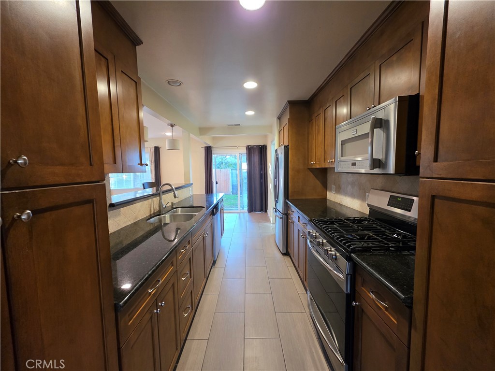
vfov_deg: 89.9
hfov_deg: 106.2
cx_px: 248
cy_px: 186
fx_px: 186
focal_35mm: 13
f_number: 1.9
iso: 500
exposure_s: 1/60
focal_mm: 2.2
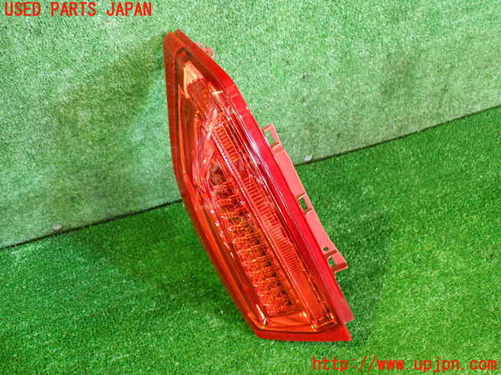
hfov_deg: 60.0
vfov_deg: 46.8
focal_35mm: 30
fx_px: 434
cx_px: 250
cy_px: 188
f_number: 2.3
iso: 800
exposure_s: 1/30
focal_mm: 5.4
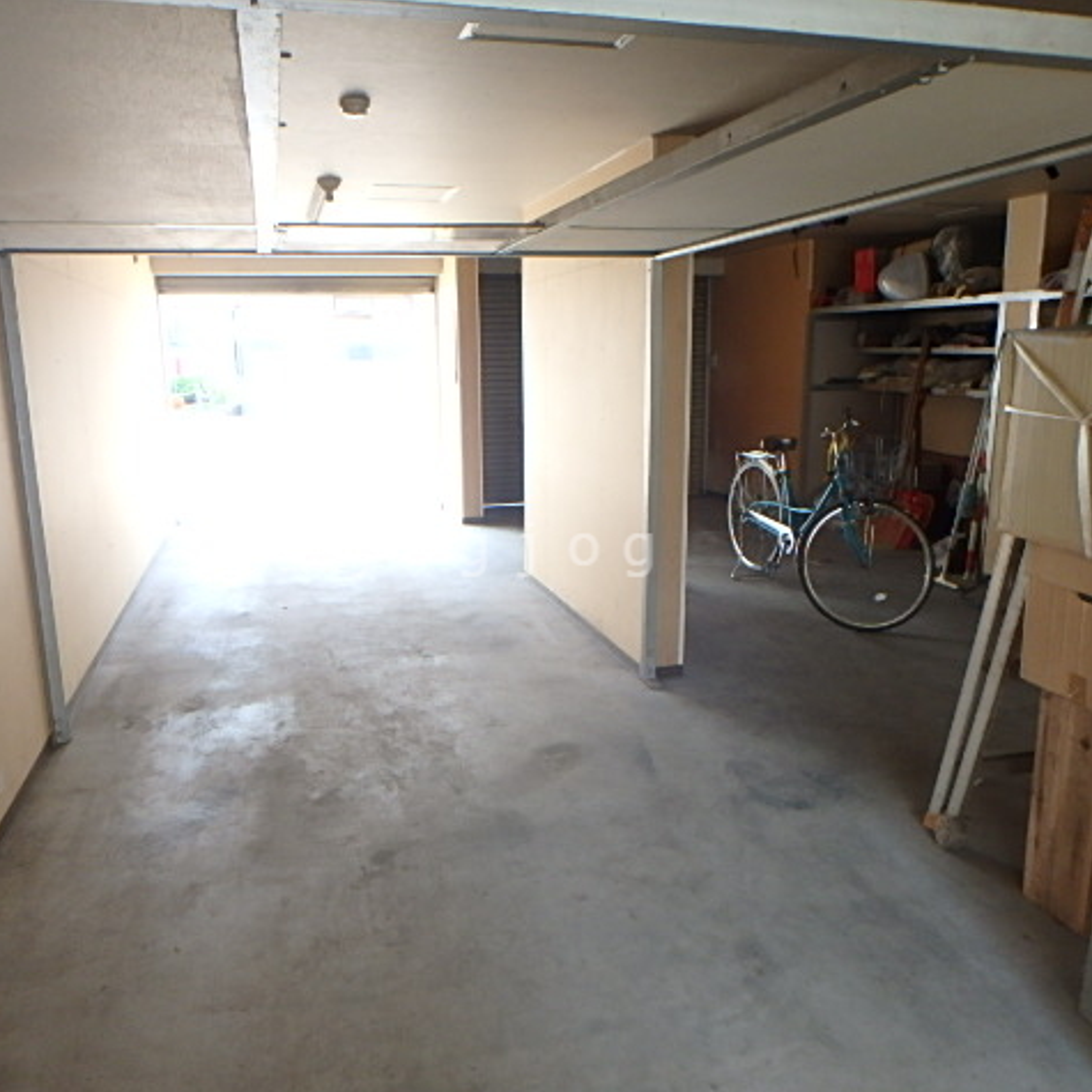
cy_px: 549
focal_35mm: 25
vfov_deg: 62.9
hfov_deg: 62.9
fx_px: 892
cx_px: 508
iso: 250
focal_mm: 3.7
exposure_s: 1/30
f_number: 3.5
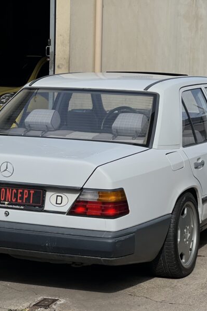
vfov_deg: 18.9
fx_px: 932
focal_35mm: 108
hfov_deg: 12.7
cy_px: 156
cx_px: 100
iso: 32
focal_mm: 9
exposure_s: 1/797
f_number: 2.8
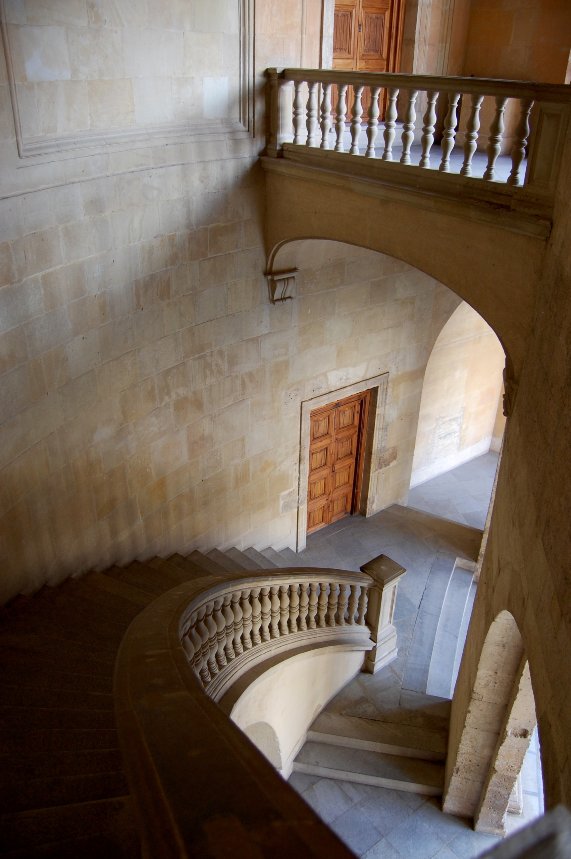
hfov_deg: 47.8
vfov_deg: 67.4
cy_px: 430
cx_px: 286
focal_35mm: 27
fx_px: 644
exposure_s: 1/40
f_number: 3.5
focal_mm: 18
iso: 400
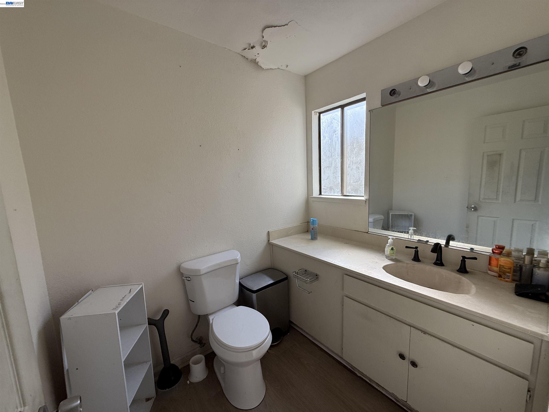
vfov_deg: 85.7
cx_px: 274
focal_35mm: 14
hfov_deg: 102.1
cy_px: 206
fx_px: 222
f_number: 2.2
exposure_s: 1/383
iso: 64
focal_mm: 2.22
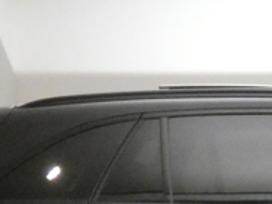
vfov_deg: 7.3
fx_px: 1547
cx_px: 410
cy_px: 376
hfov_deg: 9.7
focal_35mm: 197
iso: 1600
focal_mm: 8.2
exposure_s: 1/60
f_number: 3.8
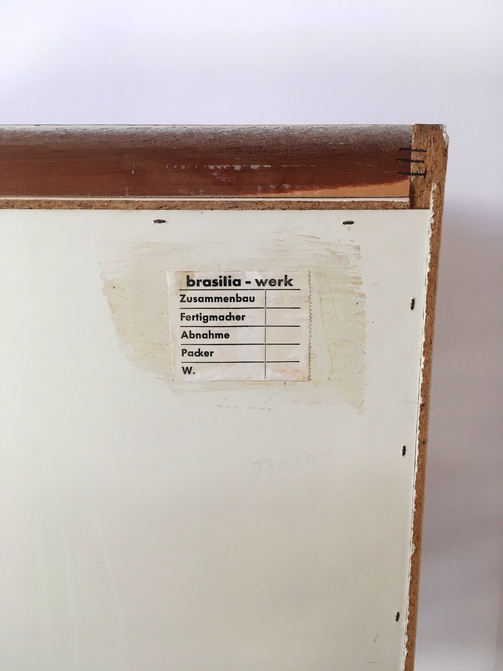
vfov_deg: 61.7
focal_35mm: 29
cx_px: 252
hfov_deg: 48.2
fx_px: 562
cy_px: 336
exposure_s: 1/33
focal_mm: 4.15
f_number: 2.2
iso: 25
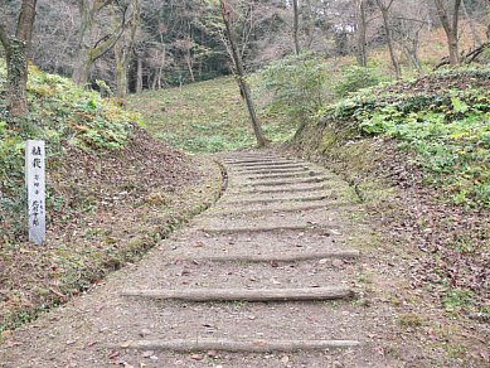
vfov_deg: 39.7
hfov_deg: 51.3
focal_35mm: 36
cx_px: 239
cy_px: 181
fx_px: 510
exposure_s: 1/60
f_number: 2.8
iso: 80
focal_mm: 7.4
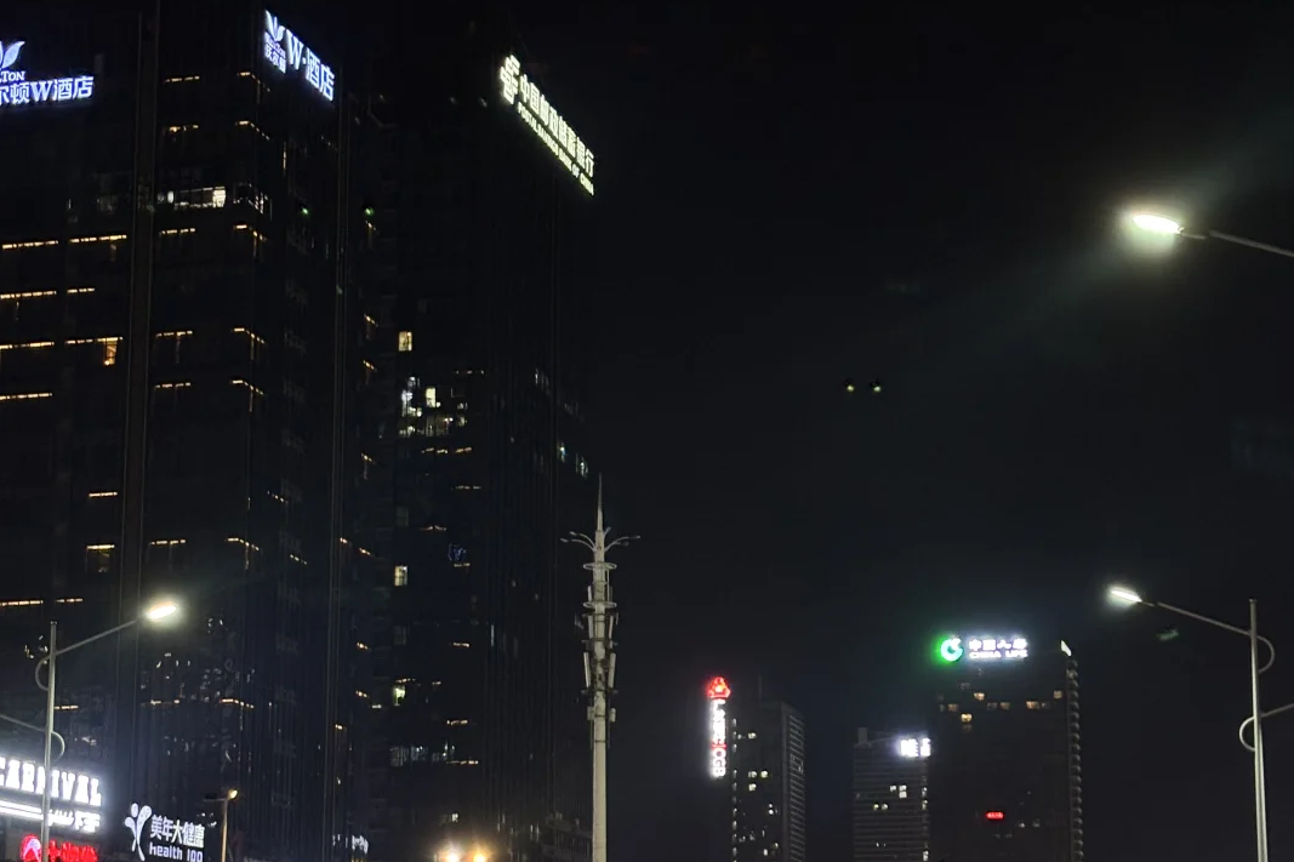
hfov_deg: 27.7
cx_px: 651
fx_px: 2623
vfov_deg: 18.6
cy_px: 587
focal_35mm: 73
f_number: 1.6
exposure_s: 1/33
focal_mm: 5.96
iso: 200
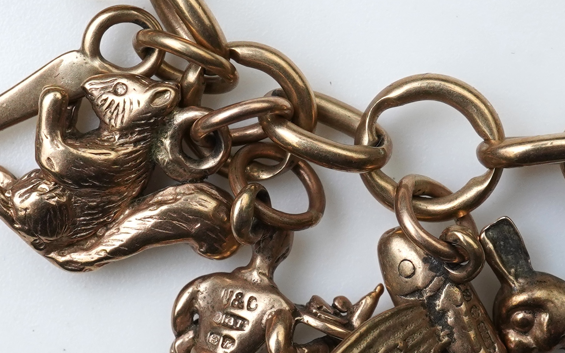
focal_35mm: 124
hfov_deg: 16.8
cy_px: 266
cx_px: 302
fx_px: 1909
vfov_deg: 10.5
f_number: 20
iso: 640
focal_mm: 30
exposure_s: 1/125
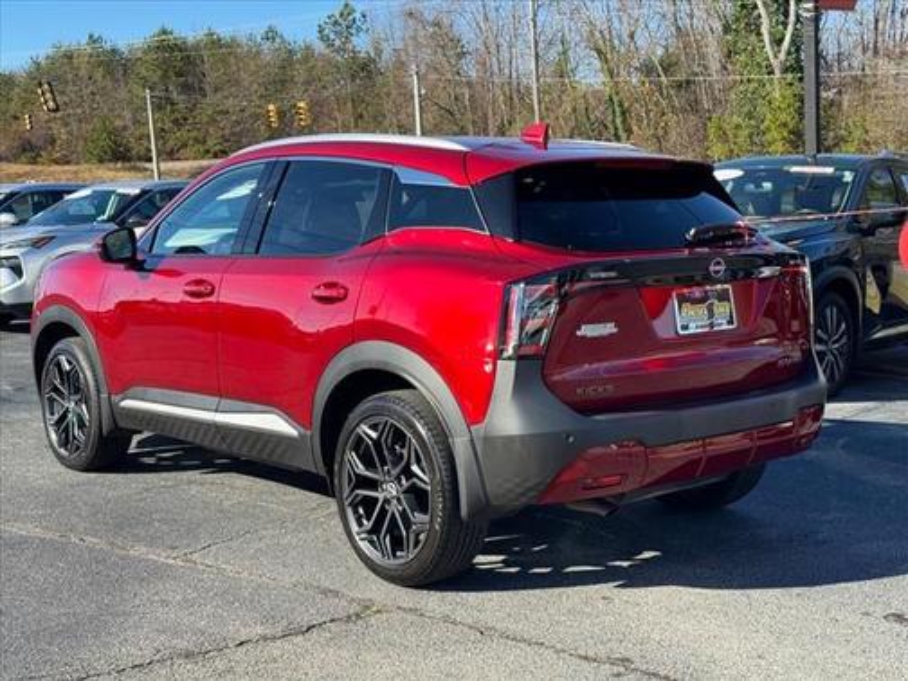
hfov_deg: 39.7
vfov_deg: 30.3
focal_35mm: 48
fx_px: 1259
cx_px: 454
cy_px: 340
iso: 64
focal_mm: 6.76
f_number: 1.78
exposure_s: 1/1366
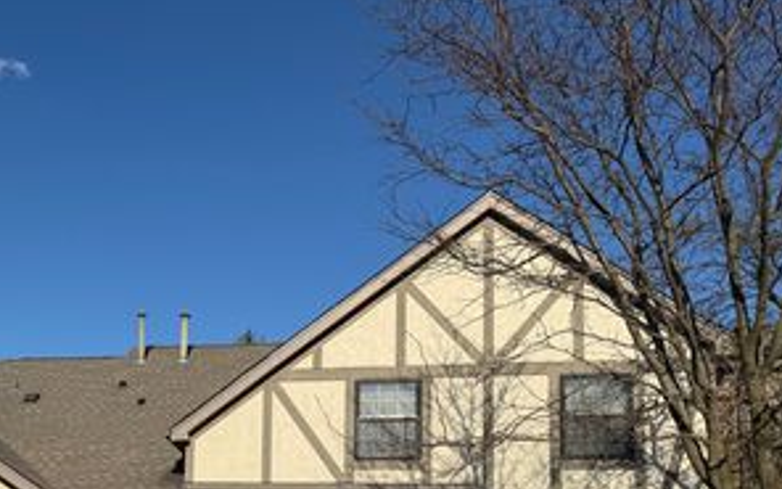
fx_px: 916
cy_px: 488
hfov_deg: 43.9
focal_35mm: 43
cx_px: 151
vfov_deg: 28.1
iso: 80
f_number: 1.78
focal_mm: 6.76
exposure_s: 1/8130
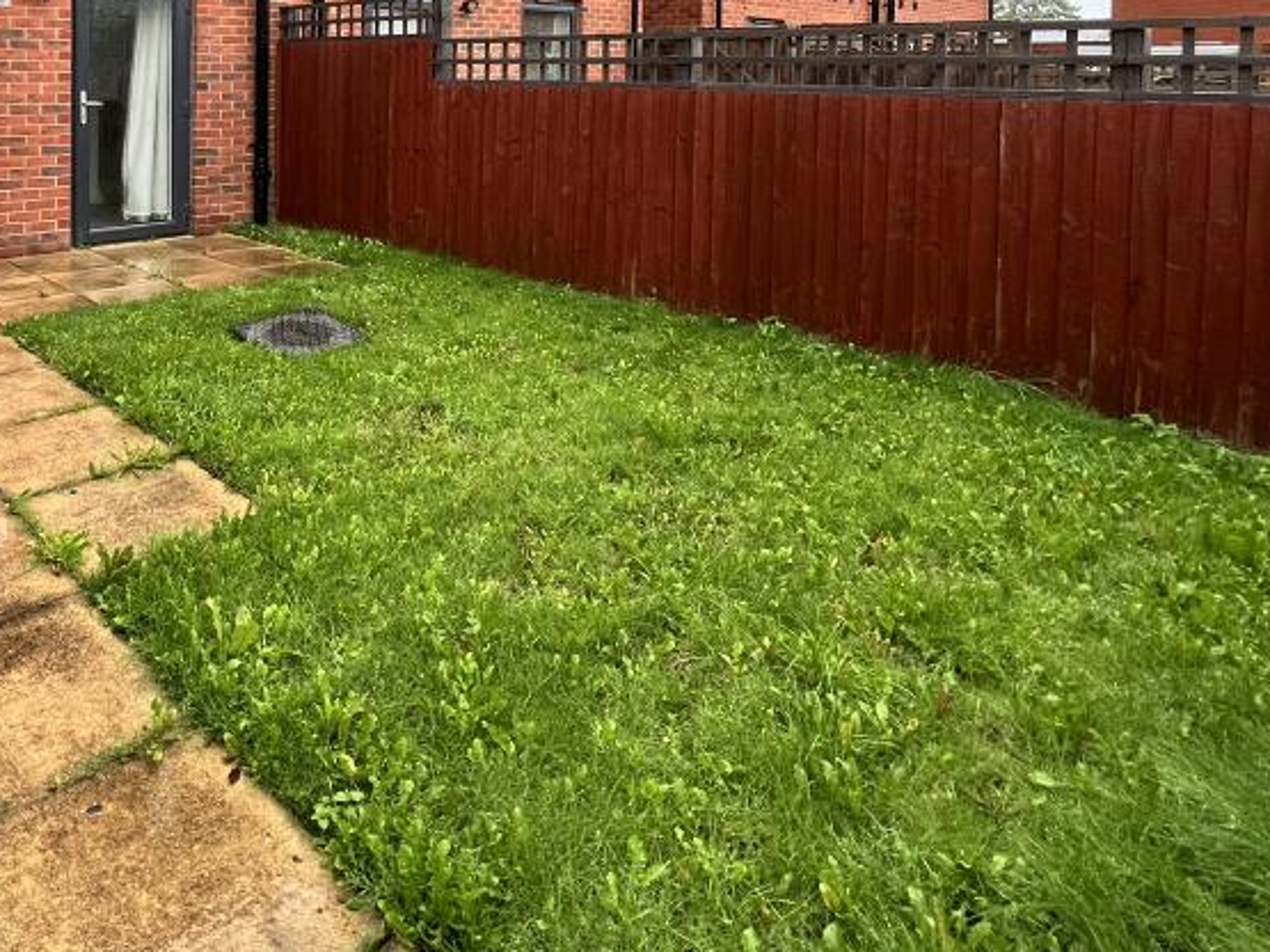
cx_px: 334
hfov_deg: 67.5
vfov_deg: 50.4
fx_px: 880
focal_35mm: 24
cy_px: 94
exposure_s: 1/99
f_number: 1.8
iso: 160
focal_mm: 1.57
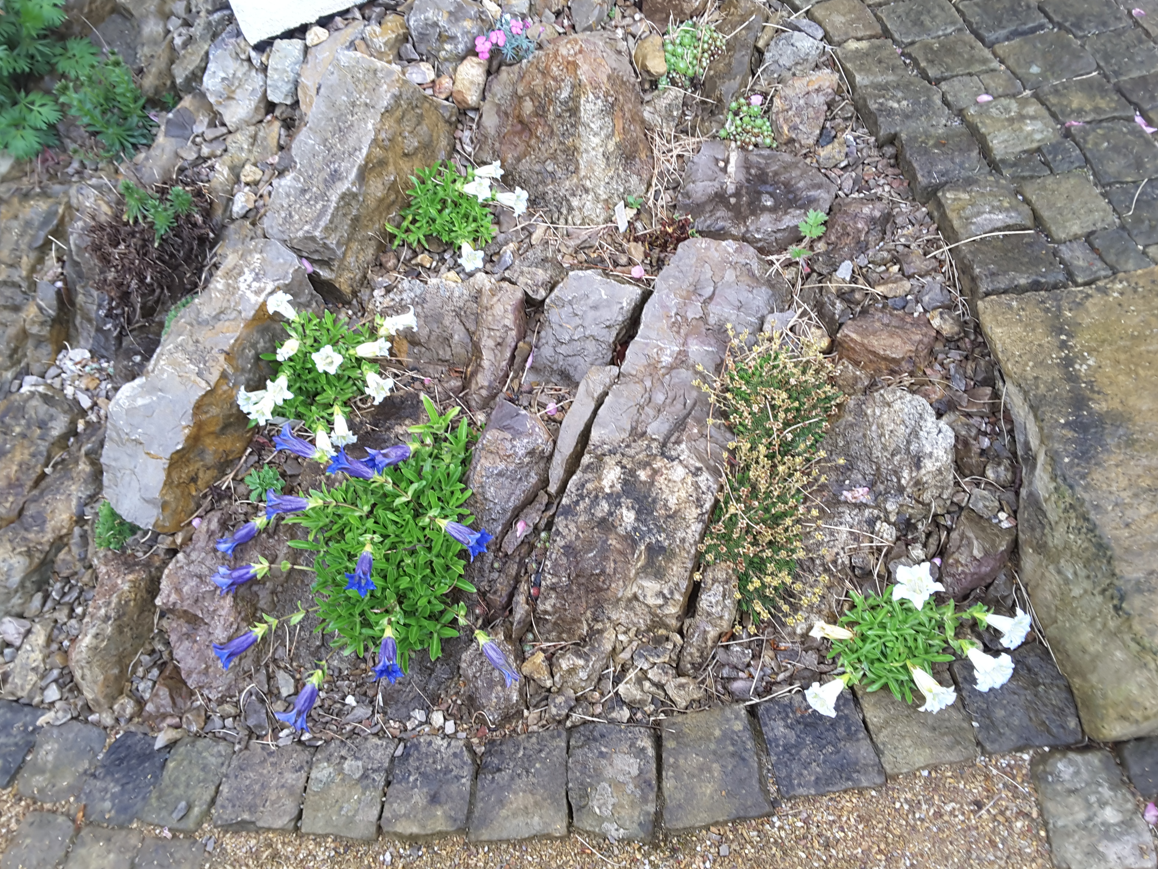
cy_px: 439
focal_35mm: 32
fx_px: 1071
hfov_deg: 56.8
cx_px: 580
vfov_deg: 44.2
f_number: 1.9
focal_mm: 2.9
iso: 50
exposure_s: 1/60
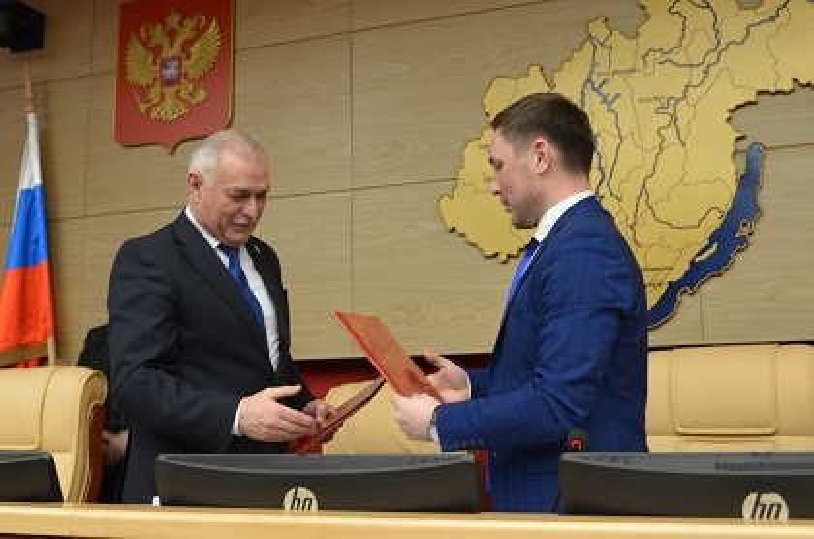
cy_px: 270
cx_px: 407
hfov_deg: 65.6
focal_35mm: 28
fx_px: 632
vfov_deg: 46.2
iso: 400
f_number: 4.5
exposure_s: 1/80
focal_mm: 28
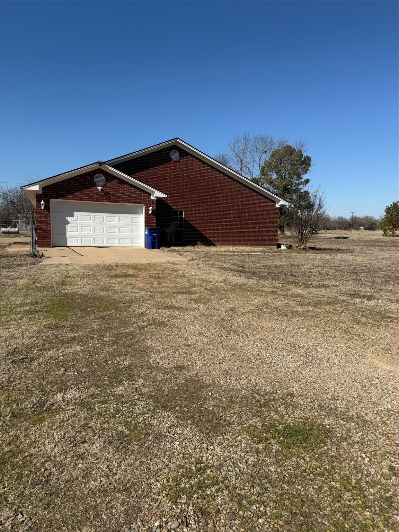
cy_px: 266
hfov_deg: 56.8
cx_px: 200
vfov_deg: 71.6
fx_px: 369
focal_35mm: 24
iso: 80
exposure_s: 1/6173
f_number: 1.78
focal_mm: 6.76
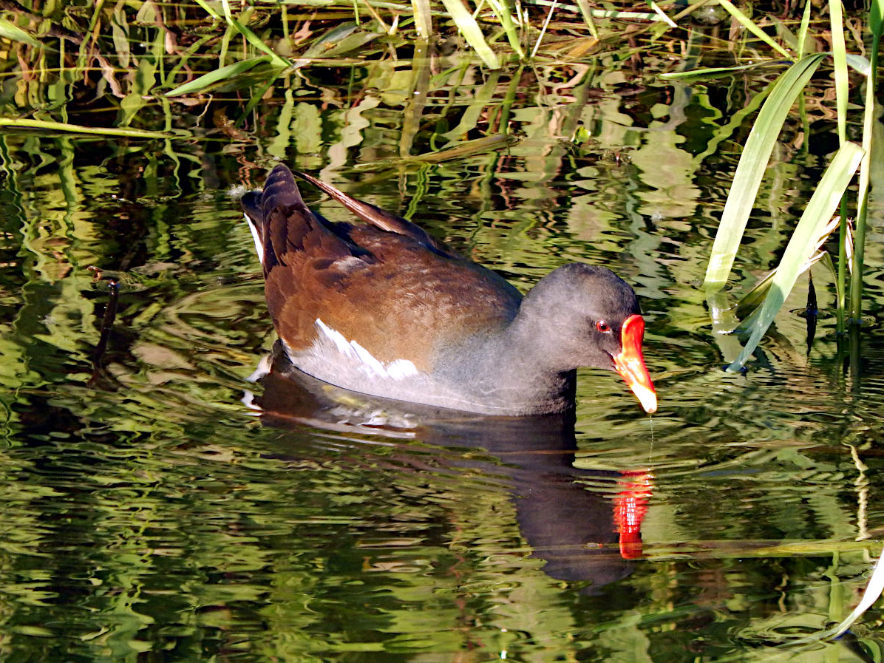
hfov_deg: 2.9
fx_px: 17289
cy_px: 332
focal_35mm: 677
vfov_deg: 2.2
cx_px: 441
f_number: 5.8
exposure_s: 1/125
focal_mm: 120
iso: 250
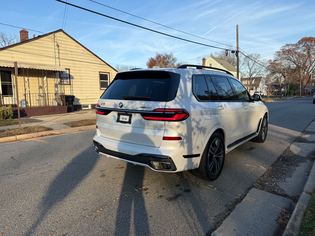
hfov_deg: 71.6
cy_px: 118
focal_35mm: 24
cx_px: 158
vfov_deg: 56.8
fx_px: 218
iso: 80
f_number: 1.78
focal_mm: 6.76
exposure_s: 1/2299
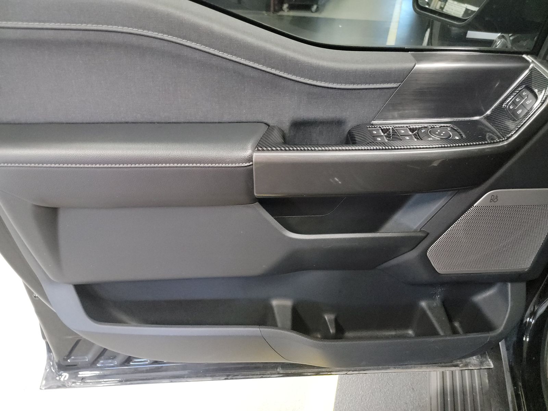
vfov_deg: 56.8
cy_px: 206
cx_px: 274
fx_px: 380
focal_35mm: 24
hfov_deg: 71.6
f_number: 1.8
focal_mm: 6.7
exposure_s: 1/59
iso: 1964
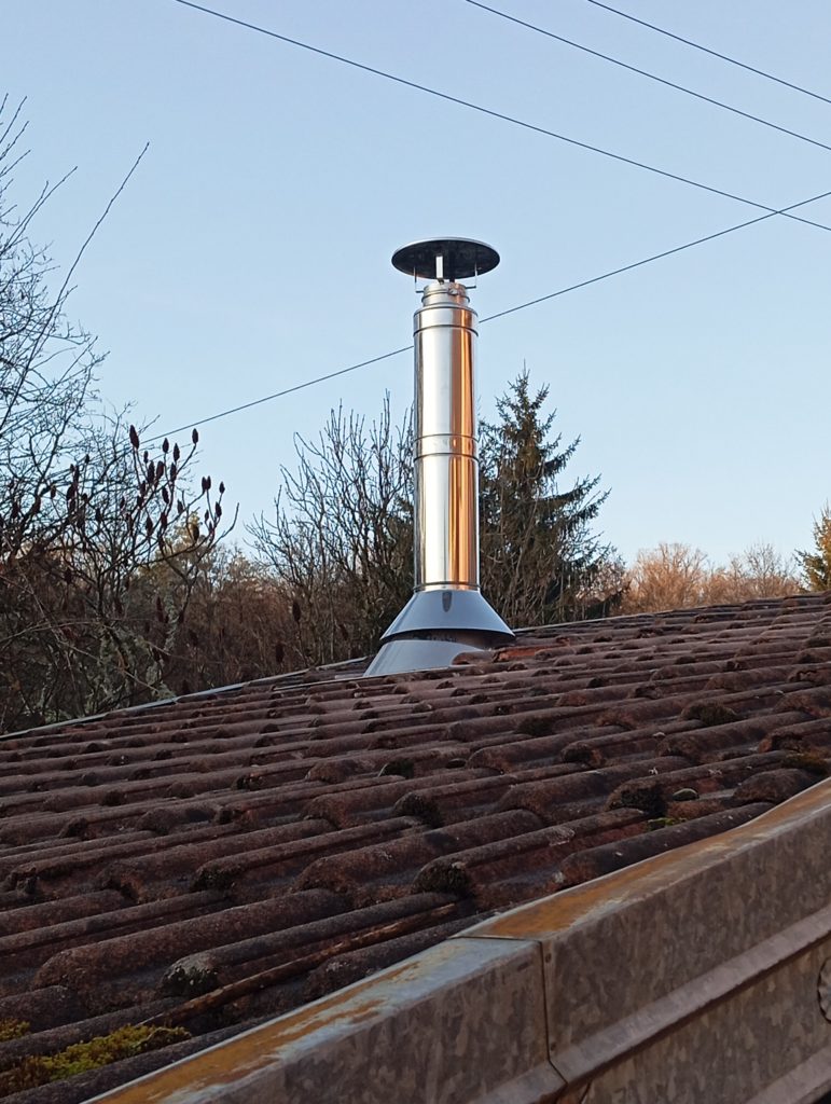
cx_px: 416
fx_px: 1788
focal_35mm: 56
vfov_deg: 34.3
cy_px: 552
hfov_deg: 26.2
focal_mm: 4.22
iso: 109
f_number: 1.8
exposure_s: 1/118
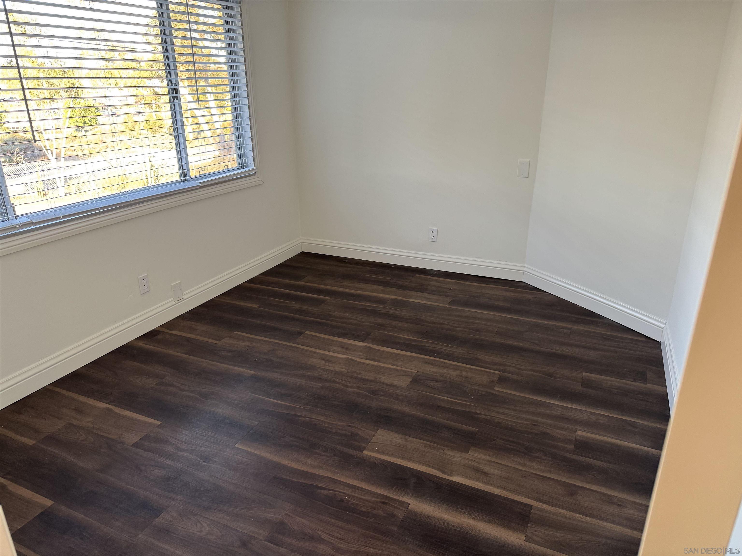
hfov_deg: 71.6
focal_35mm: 24
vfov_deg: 56.8
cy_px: 278
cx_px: 371
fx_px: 514
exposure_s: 1/60
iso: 160
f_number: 1.78
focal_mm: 6.76
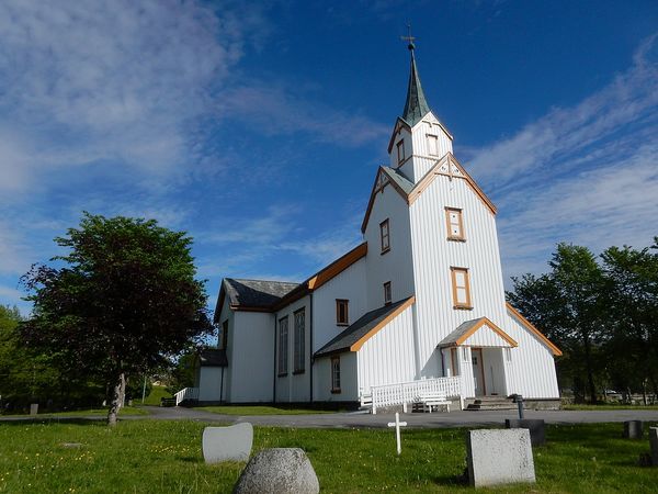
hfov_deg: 69.4
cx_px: 329
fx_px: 475
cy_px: 247
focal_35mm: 25
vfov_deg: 54.9
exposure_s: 1/2000
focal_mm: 4.5
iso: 125
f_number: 4.5
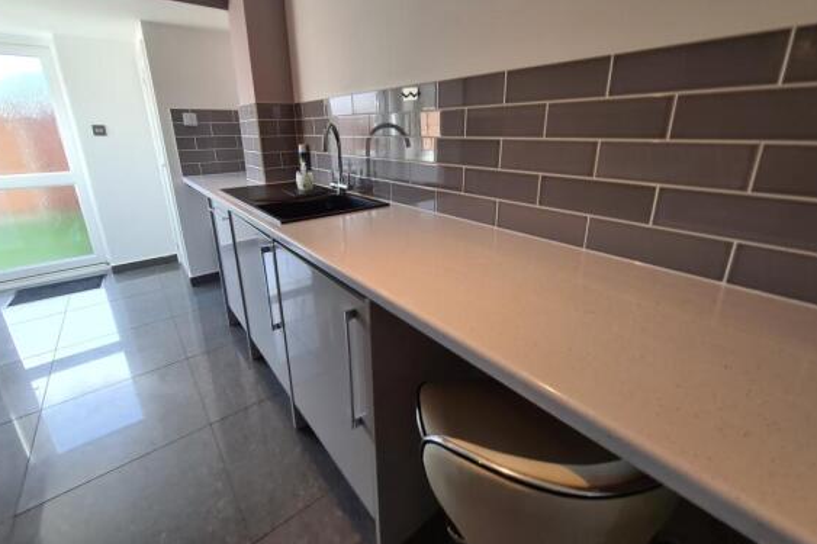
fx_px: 318
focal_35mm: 14
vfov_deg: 80.7
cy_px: 234
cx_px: 403
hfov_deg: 104.3
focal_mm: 2.2
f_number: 2.2
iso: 100
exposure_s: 1/100
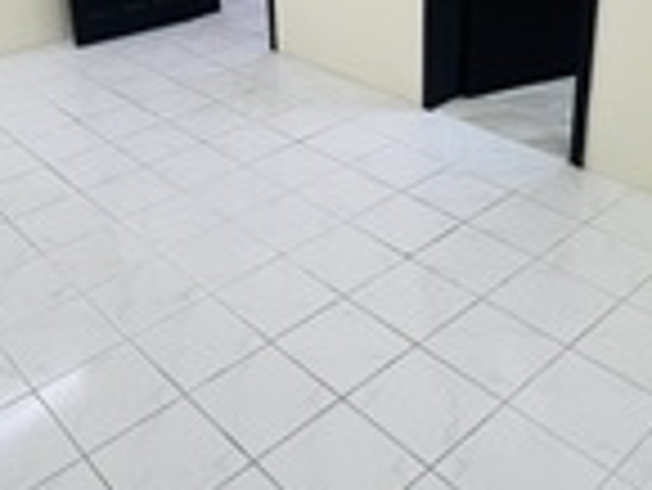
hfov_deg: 45.6
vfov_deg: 33.1
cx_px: 281
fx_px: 773
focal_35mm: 41
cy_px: 34
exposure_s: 1/100
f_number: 1.8
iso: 200
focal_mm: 1.57
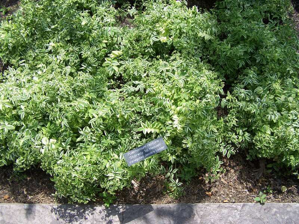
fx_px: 328
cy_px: 112
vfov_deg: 37.7
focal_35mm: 38
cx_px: 150
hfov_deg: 49.0
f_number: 2.8
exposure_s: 1/1000
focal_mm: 6.3
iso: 80
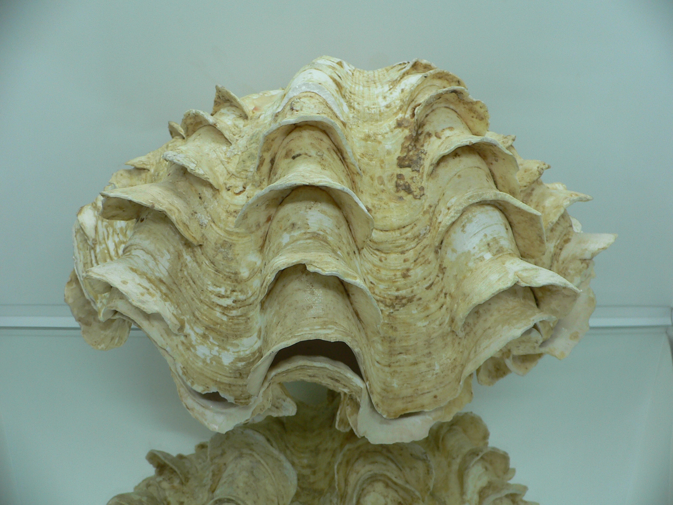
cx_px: 336
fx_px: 680
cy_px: 252
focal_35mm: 35
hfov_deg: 52.6
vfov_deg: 40.7
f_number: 2.8
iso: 80
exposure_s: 1/60
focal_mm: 4.6
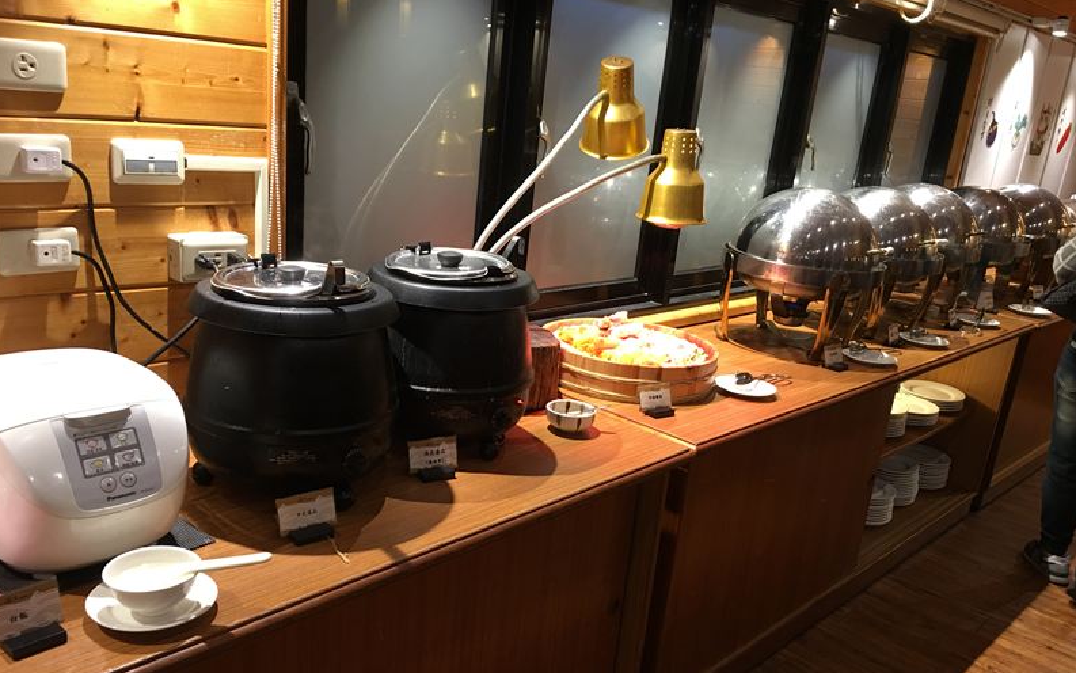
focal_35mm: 31
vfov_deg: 40.5
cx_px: 536
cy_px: 396
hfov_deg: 61.2
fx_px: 909
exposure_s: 1/15
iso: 50
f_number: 2.2
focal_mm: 4.15
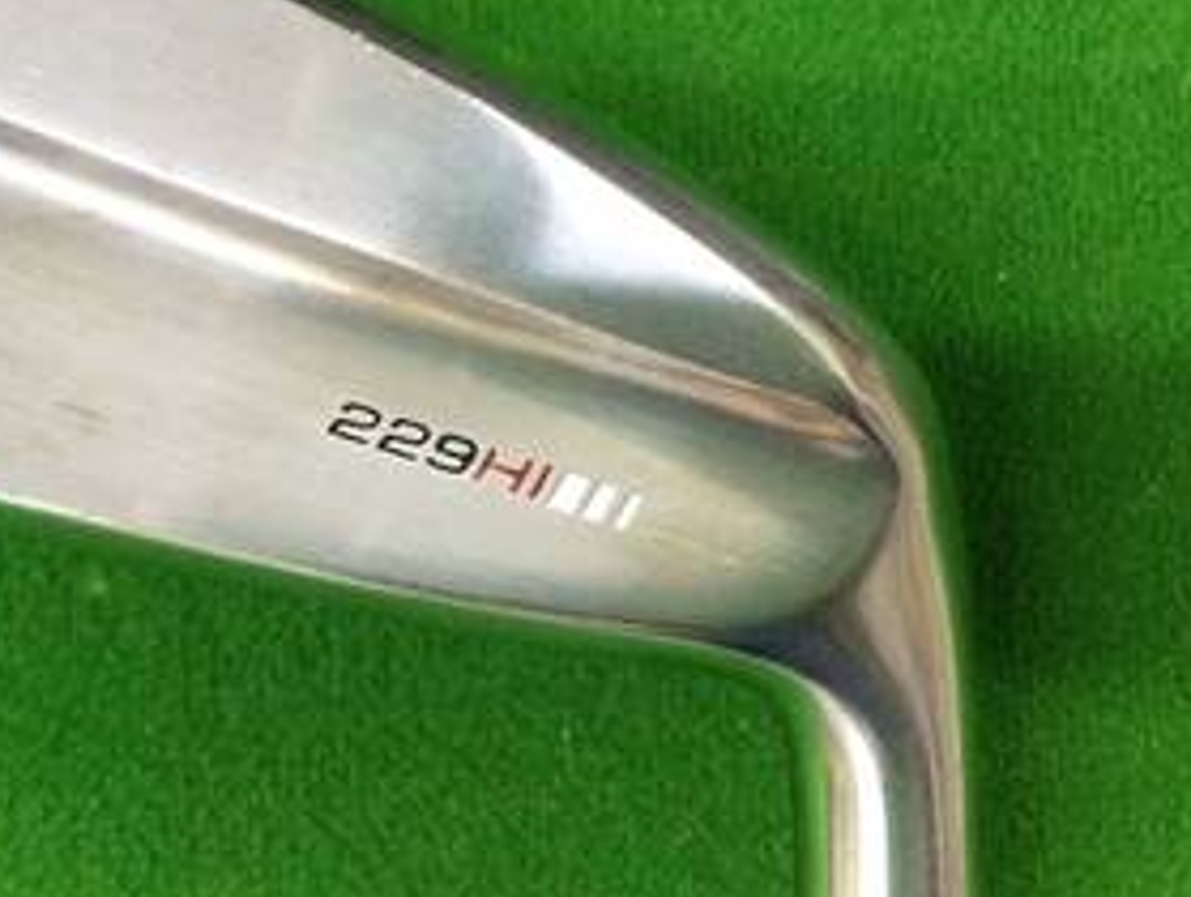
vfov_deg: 20.8
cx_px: 418
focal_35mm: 71
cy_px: 508
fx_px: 2446
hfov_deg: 27.2
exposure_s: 1/30
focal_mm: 3.3
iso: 100
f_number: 2.4
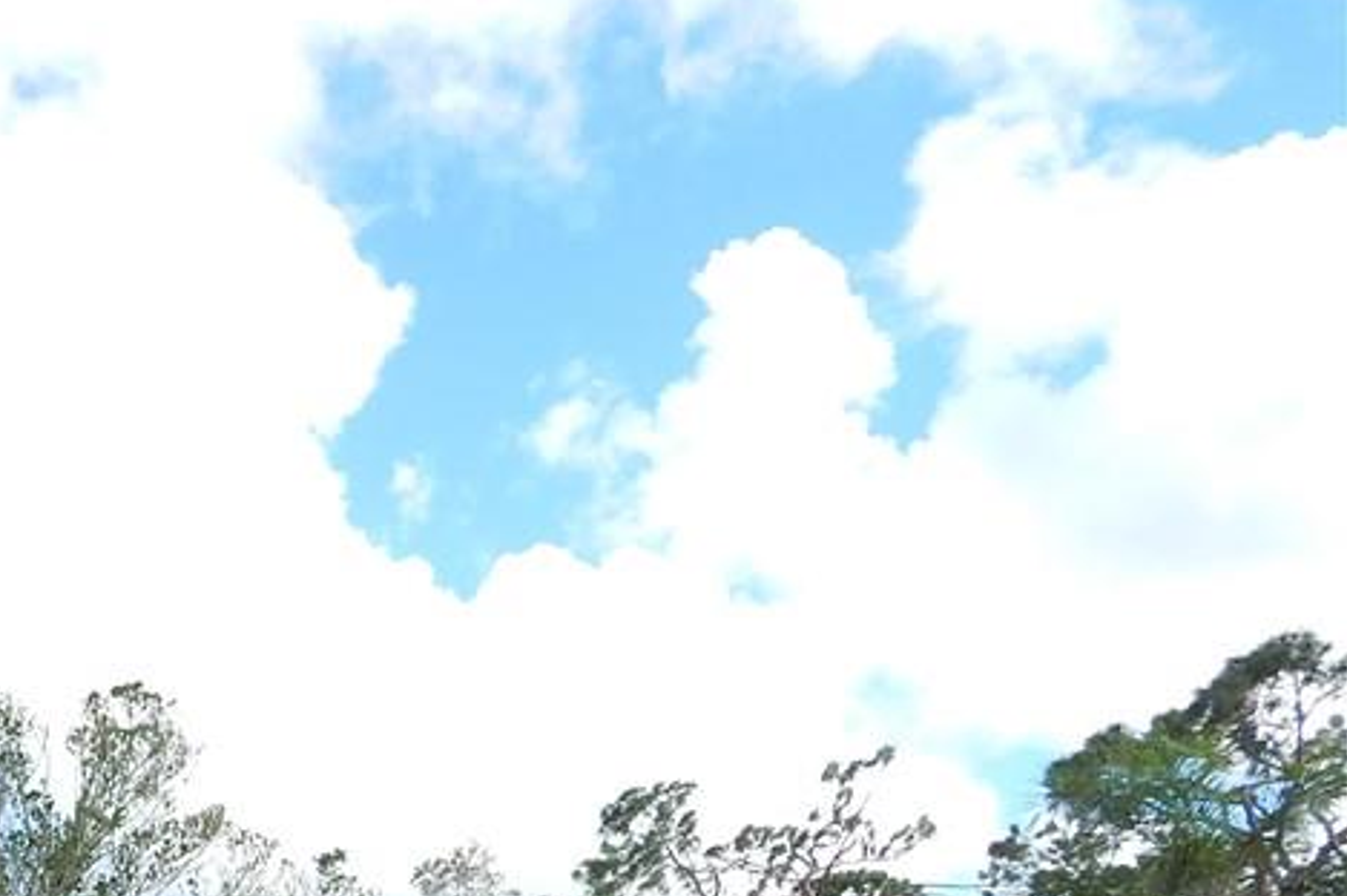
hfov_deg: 34.4
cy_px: 1077
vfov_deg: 24.4
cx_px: -121
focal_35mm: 50
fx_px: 1869
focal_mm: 4
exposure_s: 1/800
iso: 125
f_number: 3
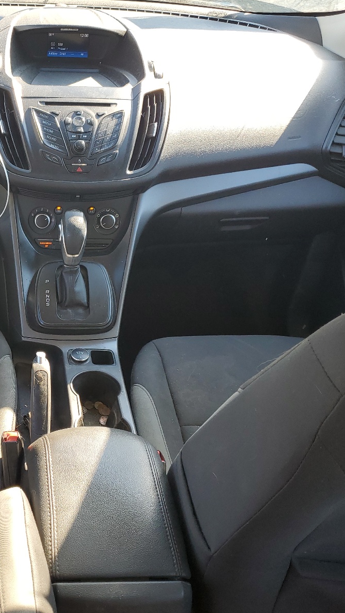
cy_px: 306
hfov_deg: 30.2
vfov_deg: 52.8
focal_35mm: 38
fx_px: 618
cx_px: 54
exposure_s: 1/182
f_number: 1.5
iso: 50
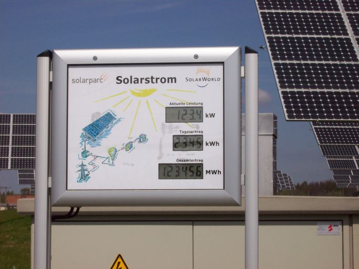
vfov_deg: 13.7
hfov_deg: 18.2
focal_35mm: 108
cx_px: 180
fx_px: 1119
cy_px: 134
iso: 80
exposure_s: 1/783
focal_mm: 18
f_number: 8.5
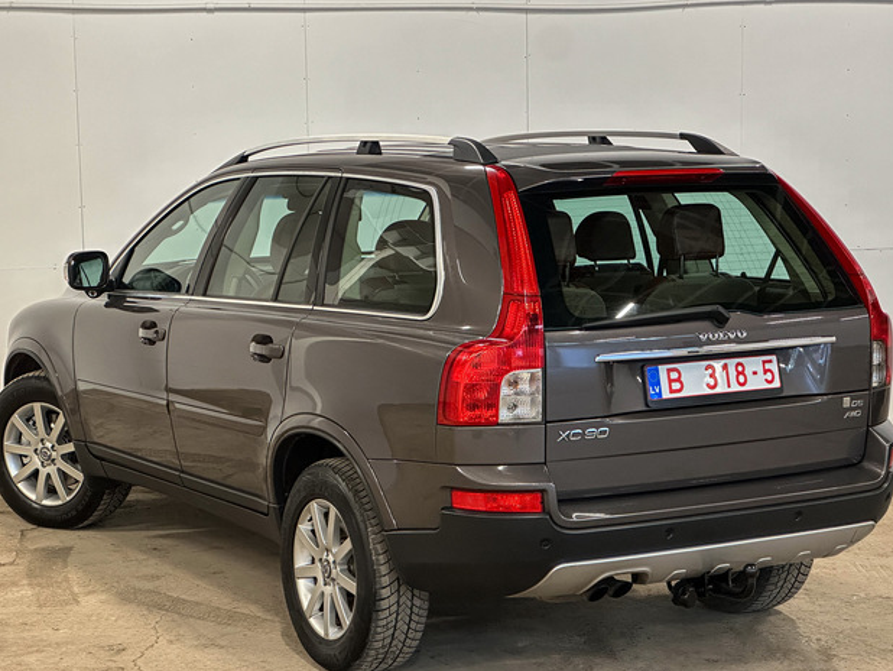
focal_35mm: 81
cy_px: 337
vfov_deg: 18.2
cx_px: 446
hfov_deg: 24.1
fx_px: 2090
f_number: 2.8
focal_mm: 9
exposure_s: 1/50
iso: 400
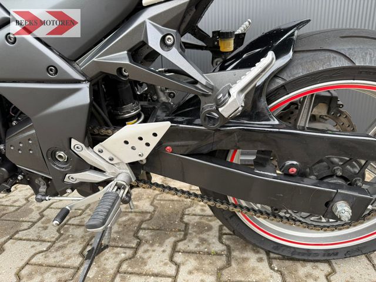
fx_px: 261
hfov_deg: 71.6
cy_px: 141
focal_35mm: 24
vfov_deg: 56.8
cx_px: 188
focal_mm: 6.76
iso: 80
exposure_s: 1/430
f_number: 1.78
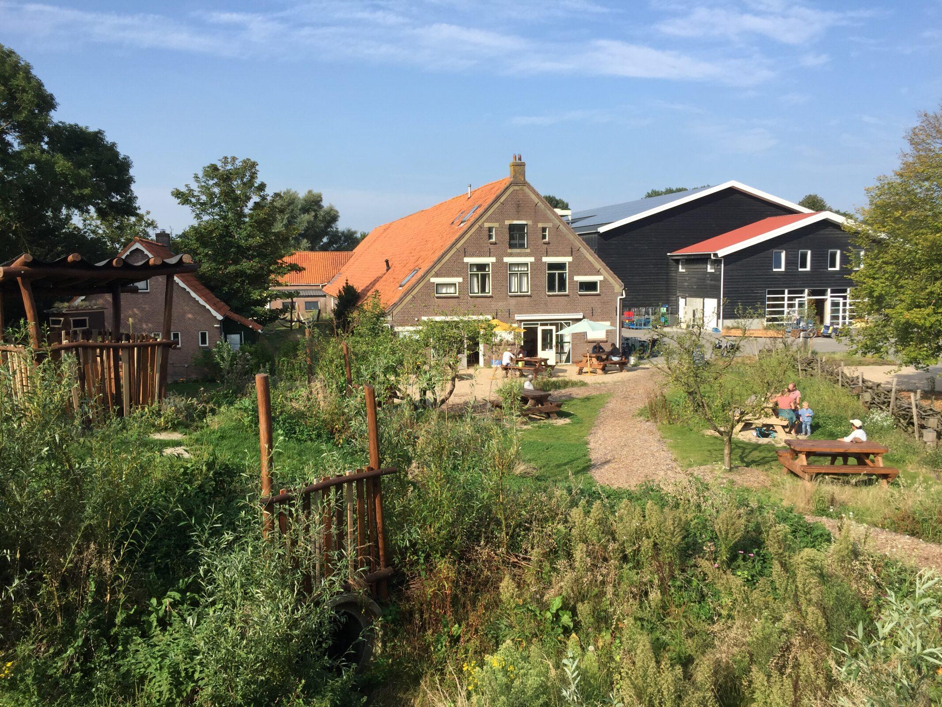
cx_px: 471
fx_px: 789
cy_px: 354
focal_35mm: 29
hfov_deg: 61.7
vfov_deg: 48.2
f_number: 2.2
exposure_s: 1/1412
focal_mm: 4.15
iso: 32
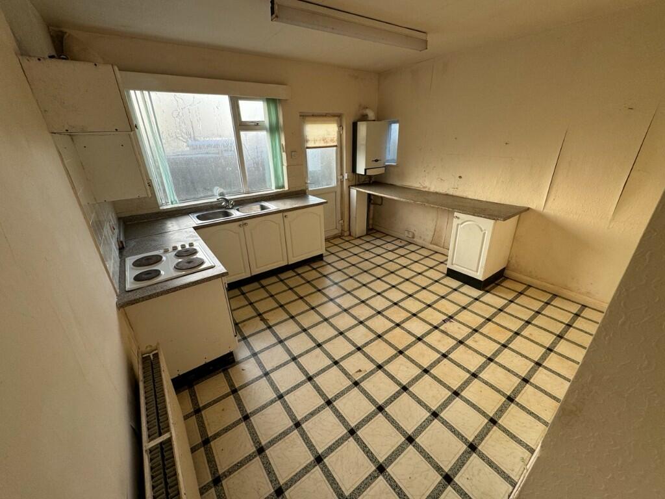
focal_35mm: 14
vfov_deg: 85.7
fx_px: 269
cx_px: 332
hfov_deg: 102.1
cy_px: 250
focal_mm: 2.22
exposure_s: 1/99
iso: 100
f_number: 2.2
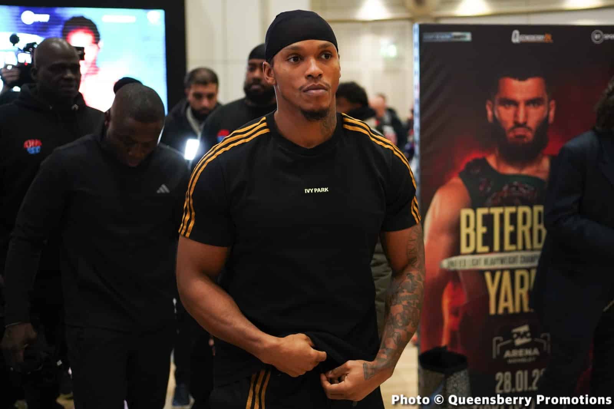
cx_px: 307
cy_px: 204
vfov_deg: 37.8
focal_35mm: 35
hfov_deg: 54.4
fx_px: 597
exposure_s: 1/500
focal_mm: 35
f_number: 1.8
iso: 2500
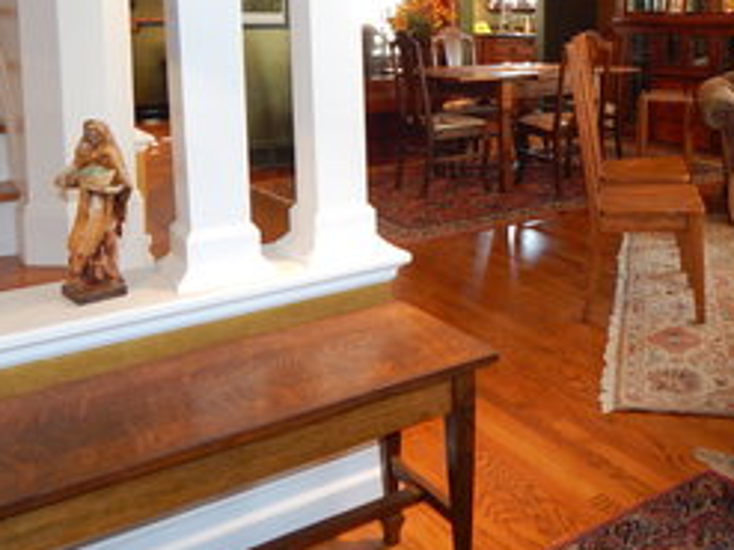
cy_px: 113
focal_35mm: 38
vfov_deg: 36.5
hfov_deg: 47.1
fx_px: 805
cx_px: 554
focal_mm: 4
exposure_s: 1/30
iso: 200
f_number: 3
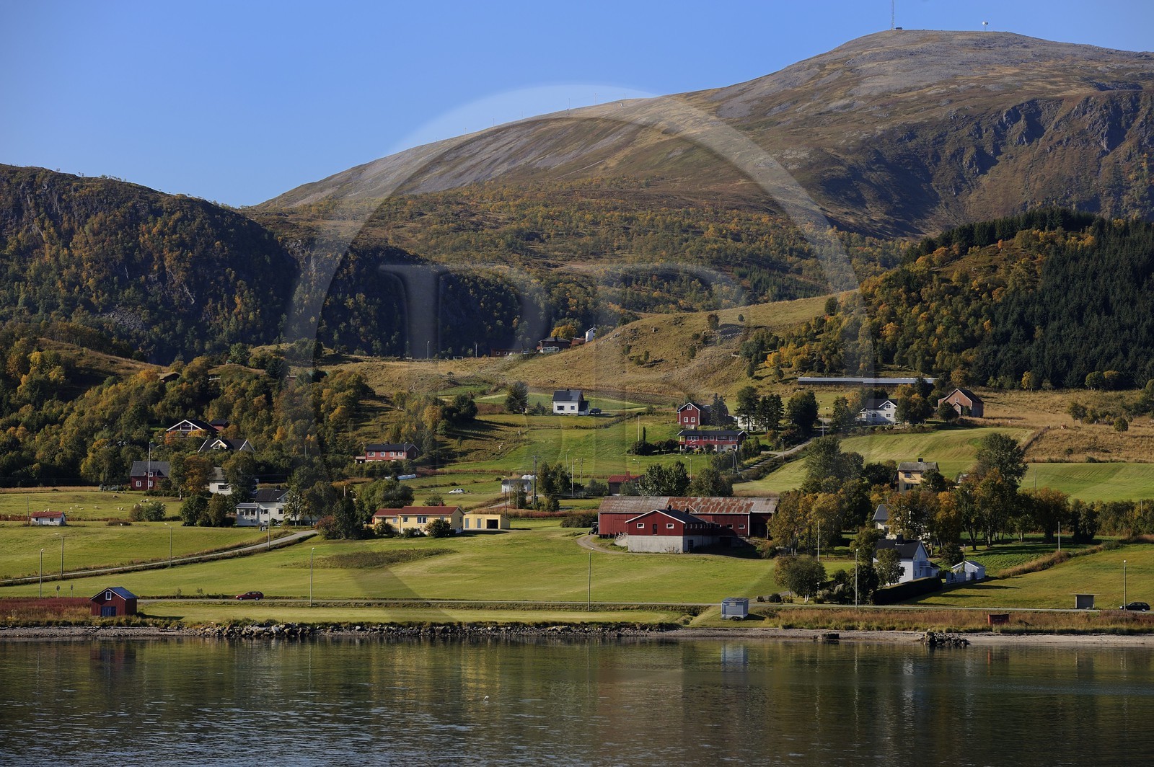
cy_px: 384
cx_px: 577
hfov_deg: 14.7
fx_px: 4484
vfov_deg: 9.8
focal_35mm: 140
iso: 200
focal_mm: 140
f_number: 7.1
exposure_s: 1/320
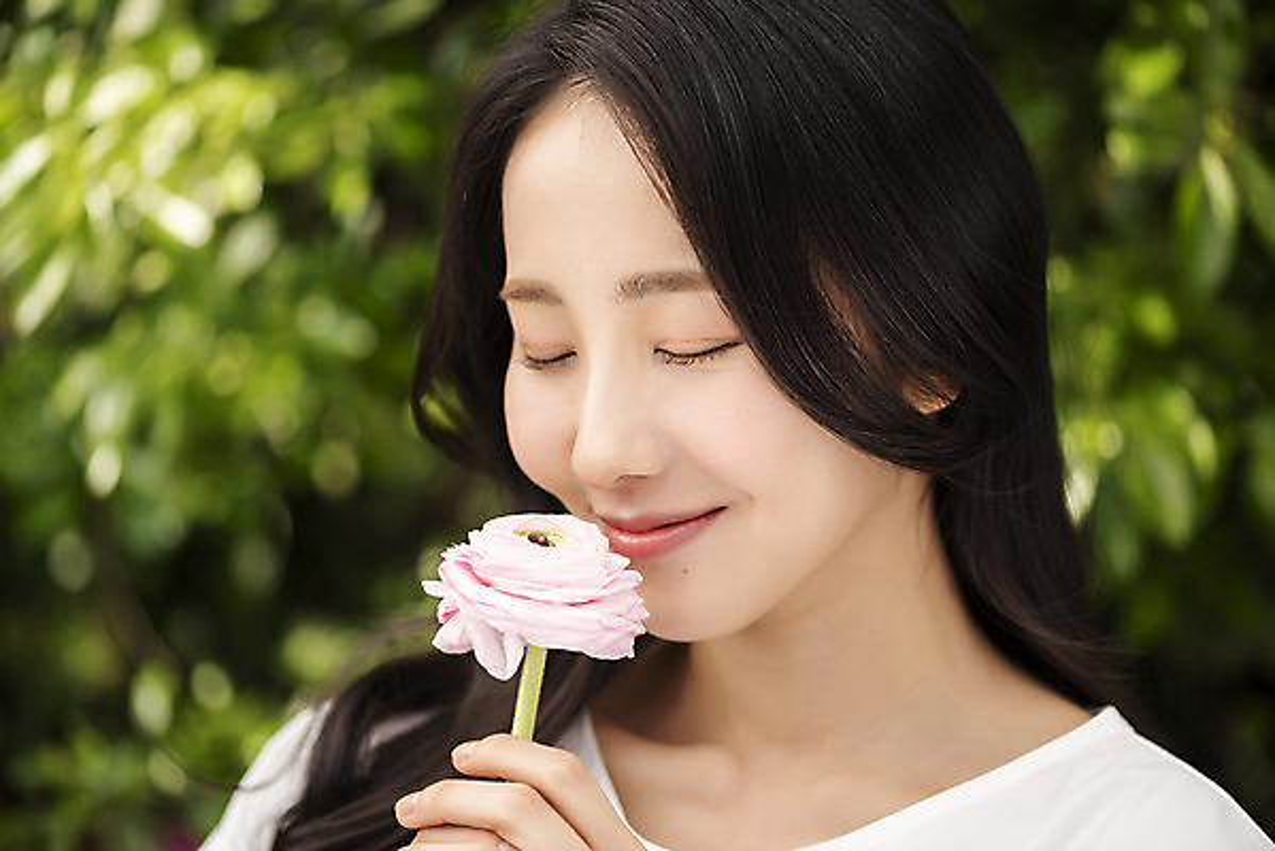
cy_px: 426
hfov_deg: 19.4
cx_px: 638
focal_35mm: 105
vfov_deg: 13.1
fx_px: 3720
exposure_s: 1/400
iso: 100
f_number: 4
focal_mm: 105
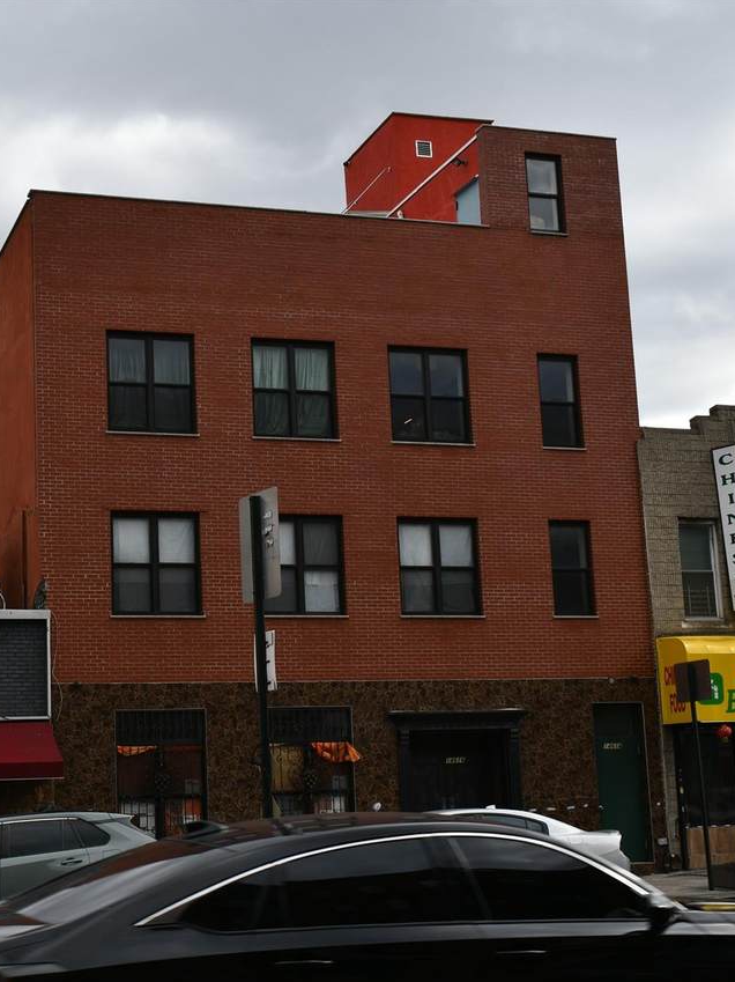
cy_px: 491
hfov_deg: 25.0
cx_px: 210
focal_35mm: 58
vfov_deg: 33.2
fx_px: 1643
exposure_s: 1/320
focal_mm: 27
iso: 100
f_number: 8
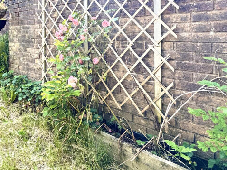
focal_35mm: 30
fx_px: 197
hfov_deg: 53.6
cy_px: 35
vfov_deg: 44.6
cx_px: 29
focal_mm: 2.22
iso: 40
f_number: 2.2
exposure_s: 1/251
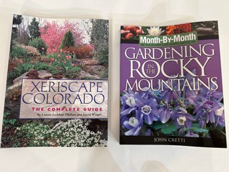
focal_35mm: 26
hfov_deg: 67.3
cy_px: 86
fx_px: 172
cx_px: 114
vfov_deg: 53.0
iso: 125
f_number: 1.5
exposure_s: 1/120
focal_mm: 5.7
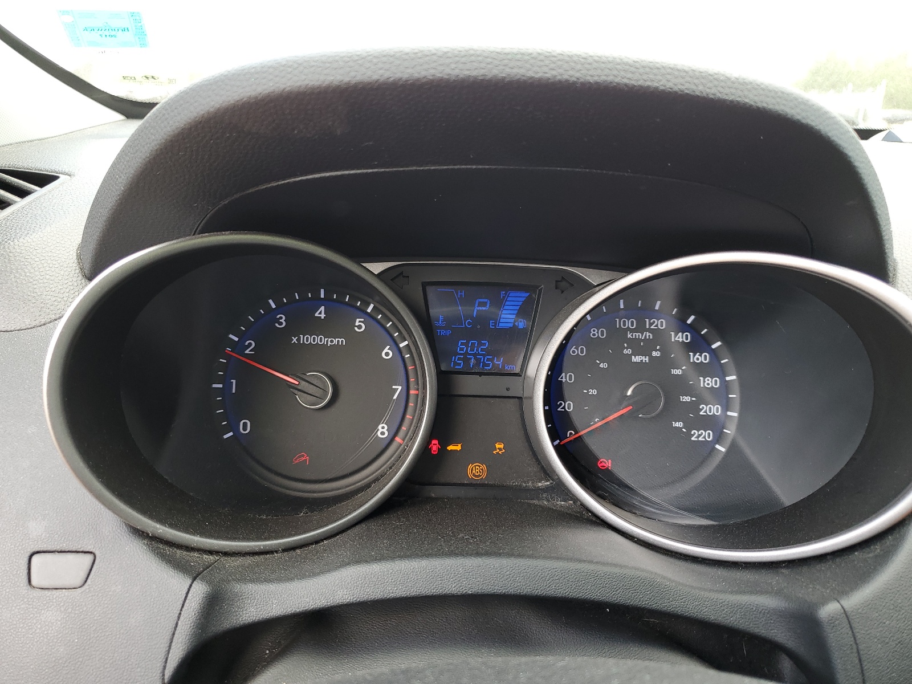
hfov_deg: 67.3
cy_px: 342
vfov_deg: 53.1
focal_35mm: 26
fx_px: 685
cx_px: 456
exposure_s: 1/128
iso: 50
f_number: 1.5
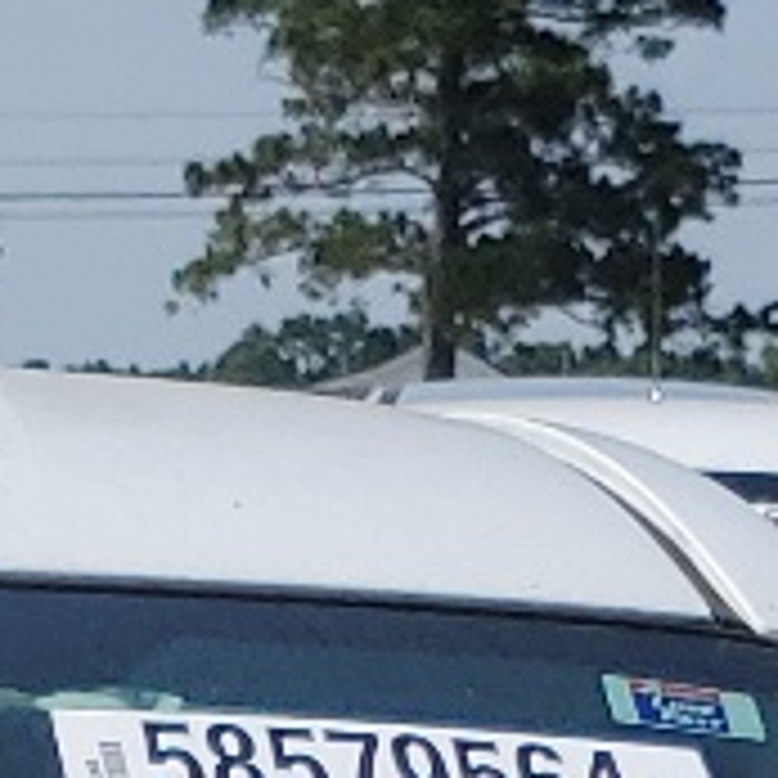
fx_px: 5391
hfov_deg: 8.2
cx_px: 9
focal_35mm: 212
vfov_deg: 7.0
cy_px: 2649
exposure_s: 1/10000
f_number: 1.5
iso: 50
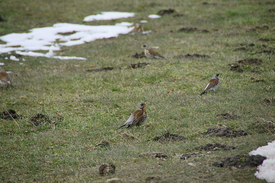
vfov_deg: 3.7
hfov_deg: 5.5
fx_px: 2862
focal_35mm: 375
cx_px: 138
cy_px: 92
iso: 250
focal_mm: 250
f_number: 6.3
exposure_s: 1/500
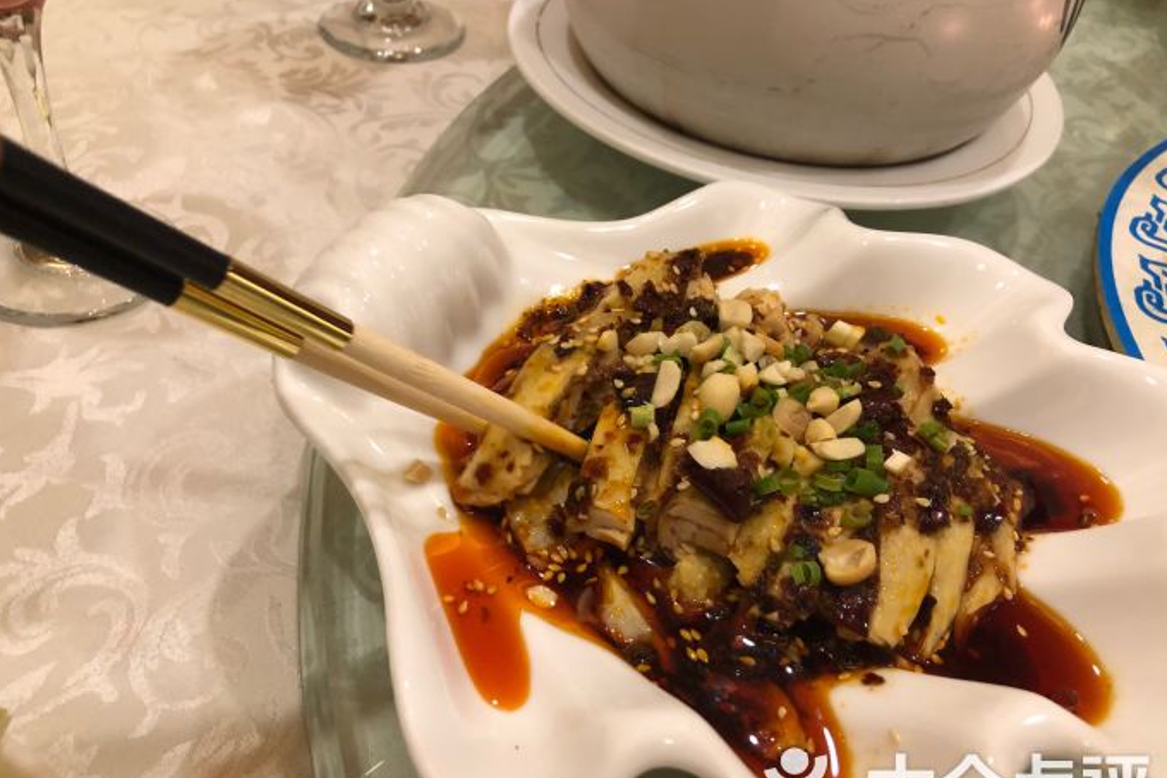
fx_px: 972
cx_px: 594
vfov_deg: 43.5
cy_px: 427
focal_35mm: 30
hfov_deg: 61.9
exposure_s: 1/17
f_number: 1.8
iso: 80
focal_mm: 3.99
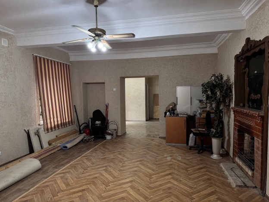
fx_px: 187
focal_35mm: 24
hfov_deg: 71.6
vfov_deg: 56.8
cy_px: 101
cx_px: 134
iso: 200
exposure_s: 1/100
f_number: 1.78
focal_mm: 6.76
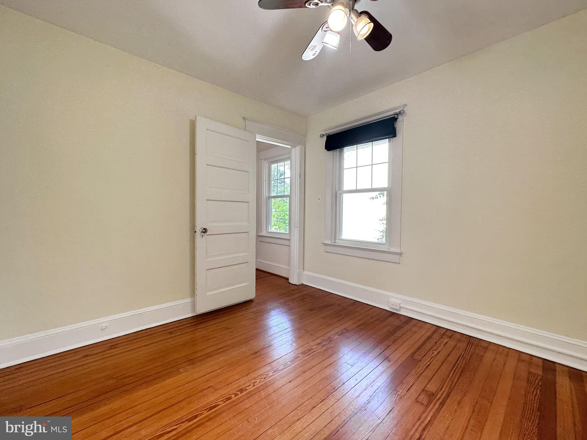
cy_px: 220
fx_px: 237
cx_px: 294
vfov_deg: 85.7
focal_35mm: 14
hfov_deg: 102.1
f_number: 2.2
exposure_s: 1/120
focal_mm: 2.22
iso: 100
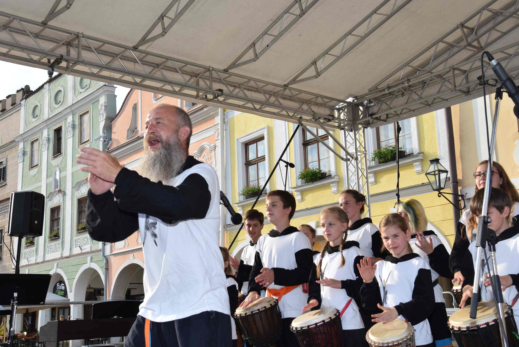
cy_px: 174
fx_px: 649
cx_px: 260
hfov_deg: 43.6
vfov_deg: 29.9
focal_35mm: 45
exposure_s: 1/200
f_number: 11
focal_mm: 30
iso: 400
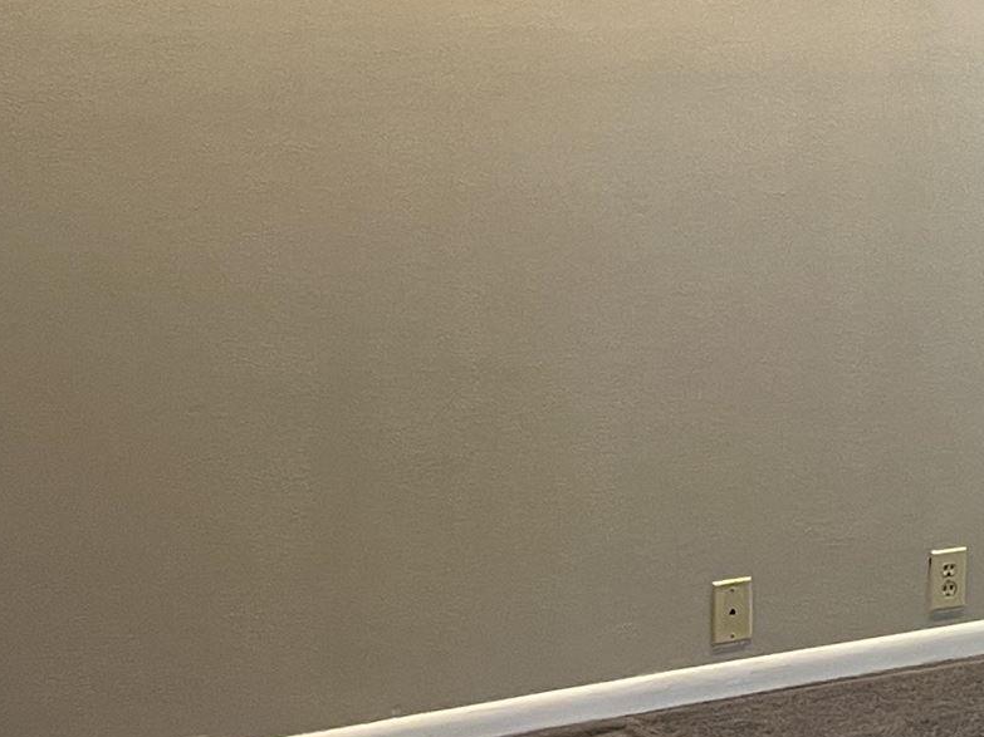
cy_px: 51
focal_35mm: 102
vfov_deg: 14.3
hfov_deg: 15.9
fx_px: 2899
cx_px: 1859
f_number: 1.5
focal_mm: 5.7
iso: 100
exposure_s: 1/60
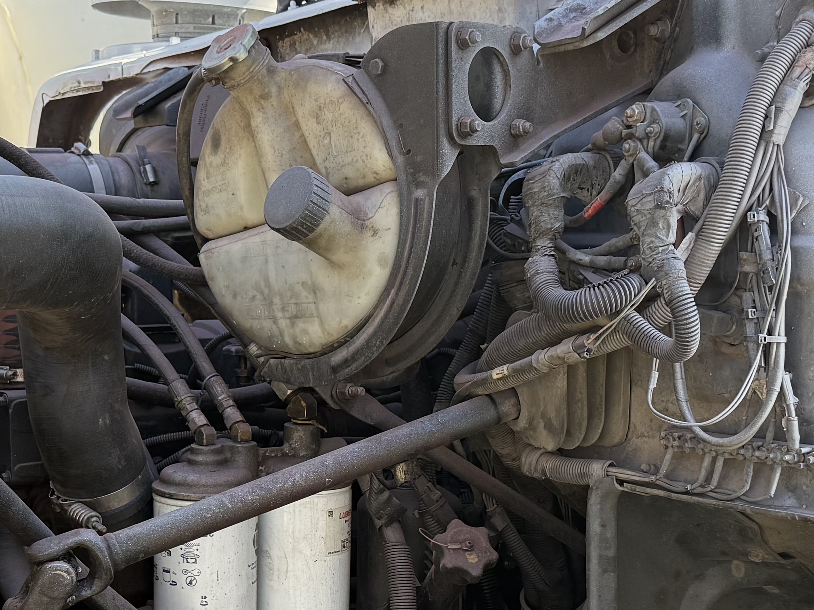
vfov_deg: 21.3
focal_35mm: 68
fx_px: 1599
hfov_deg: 28.5
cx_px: 339
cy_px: 510
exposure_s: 1/788
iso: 100
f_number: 1.78
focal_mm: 6.76
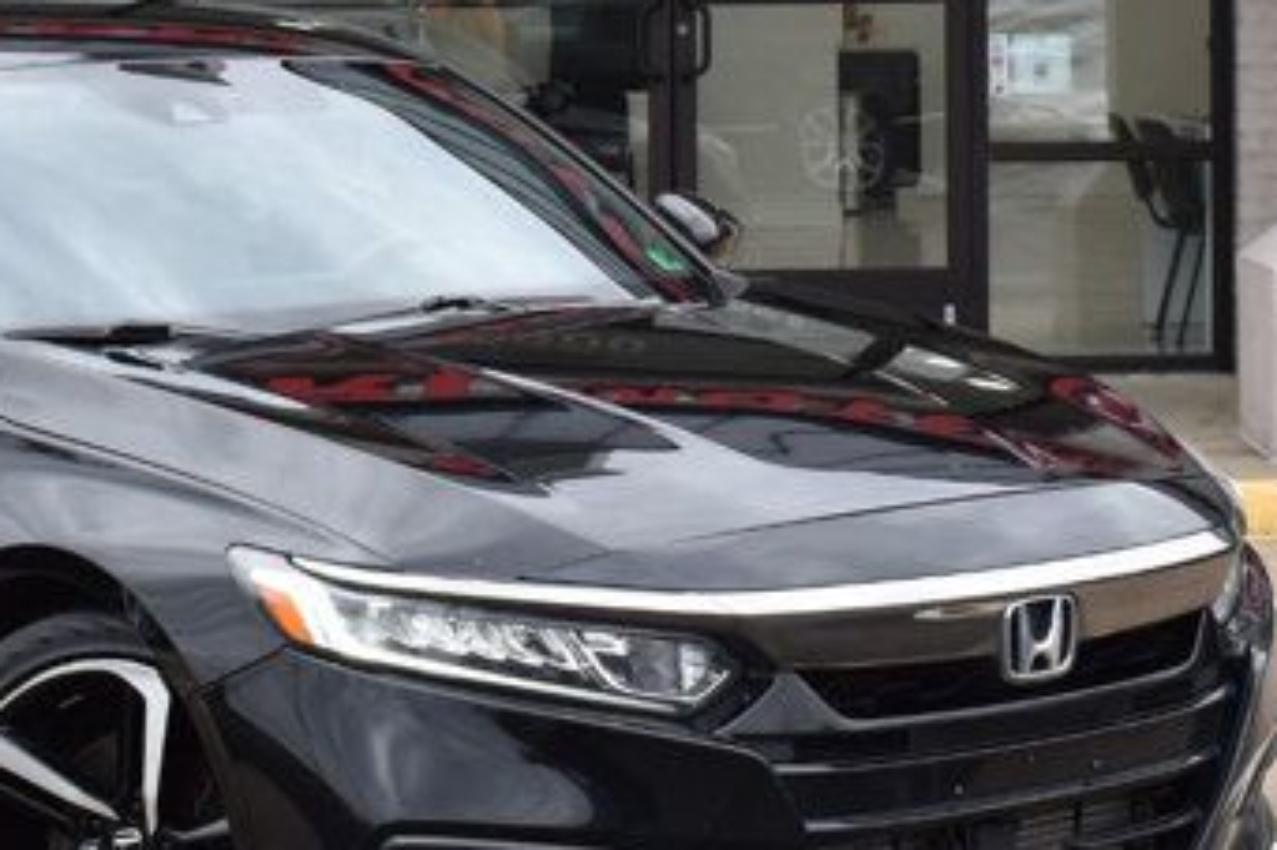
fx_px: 4308
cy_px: 97
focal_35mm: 122
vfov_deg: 11.2
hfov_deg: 16.8
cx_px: 494
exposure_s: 1/125
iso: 250
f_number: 5.6
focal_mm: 27
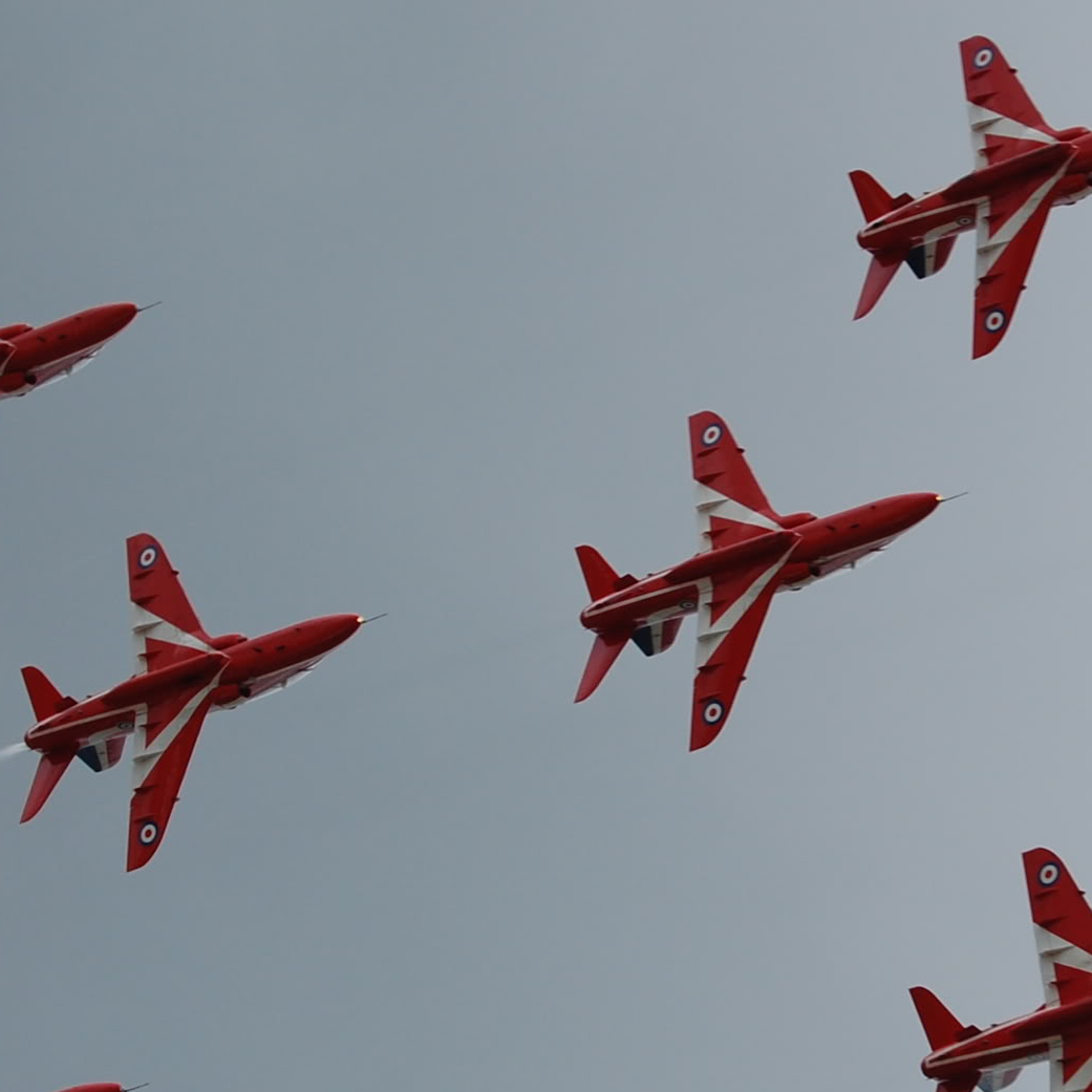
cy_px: 790
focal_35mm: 193
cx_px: 1038
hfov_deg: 9.0
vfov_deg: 9.0
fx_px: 6894
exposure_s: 1/500
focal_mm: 55
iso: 200
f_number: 11
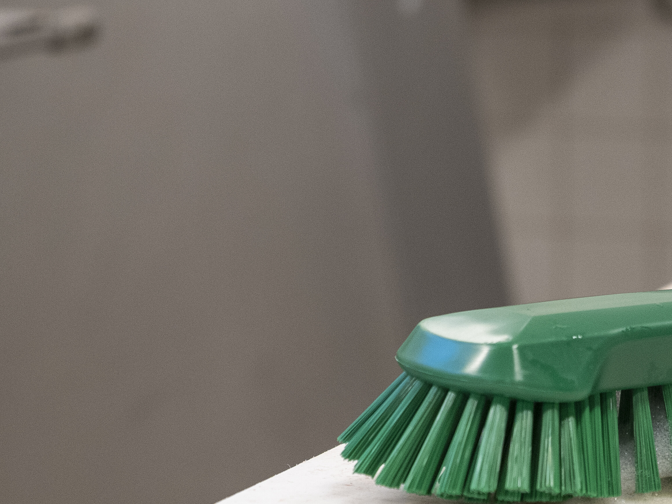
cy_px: 187
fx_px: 3514
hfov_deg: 10.7
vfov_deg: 8.2
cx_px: 840
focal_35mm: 181
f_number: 4
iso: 800
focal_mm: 64
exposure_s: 1/125
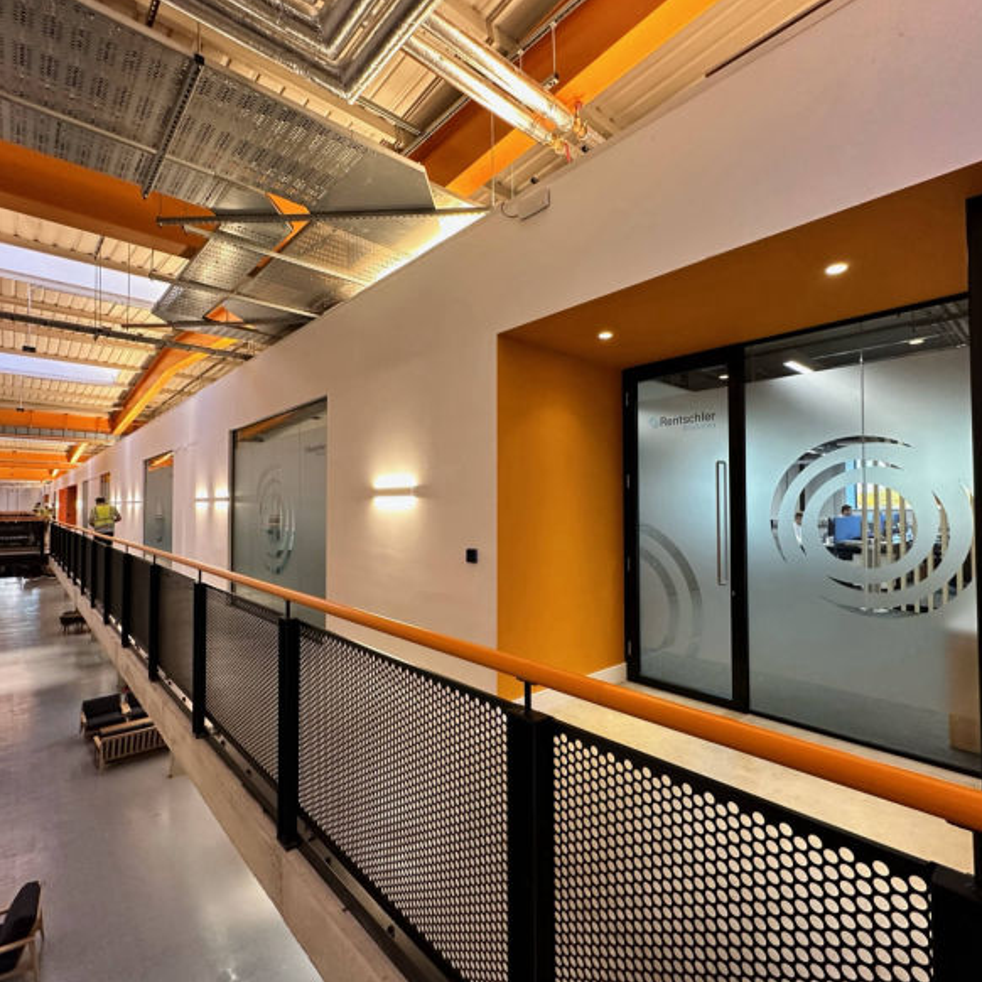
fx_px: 546
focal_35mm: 17
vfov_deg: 84.0
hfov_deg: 84.0
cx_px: 499
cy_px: 489
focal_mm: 2.22
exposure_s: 1/100
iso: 250
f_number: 2.2
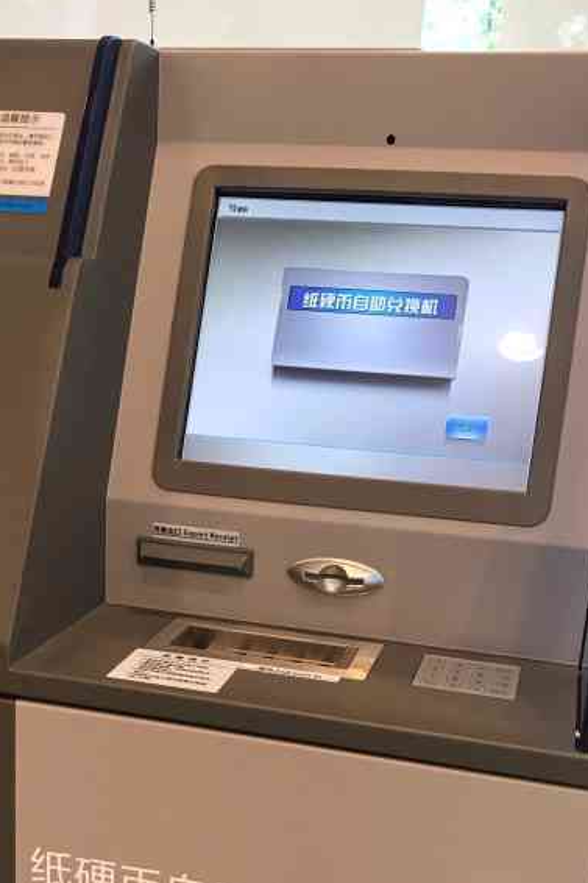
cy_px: 637
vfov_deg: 40.2
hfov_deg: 28.0
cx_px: 218
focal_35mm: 48
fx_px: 1177
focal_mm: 3.99
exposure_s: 1/33
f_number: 1.8
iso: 25
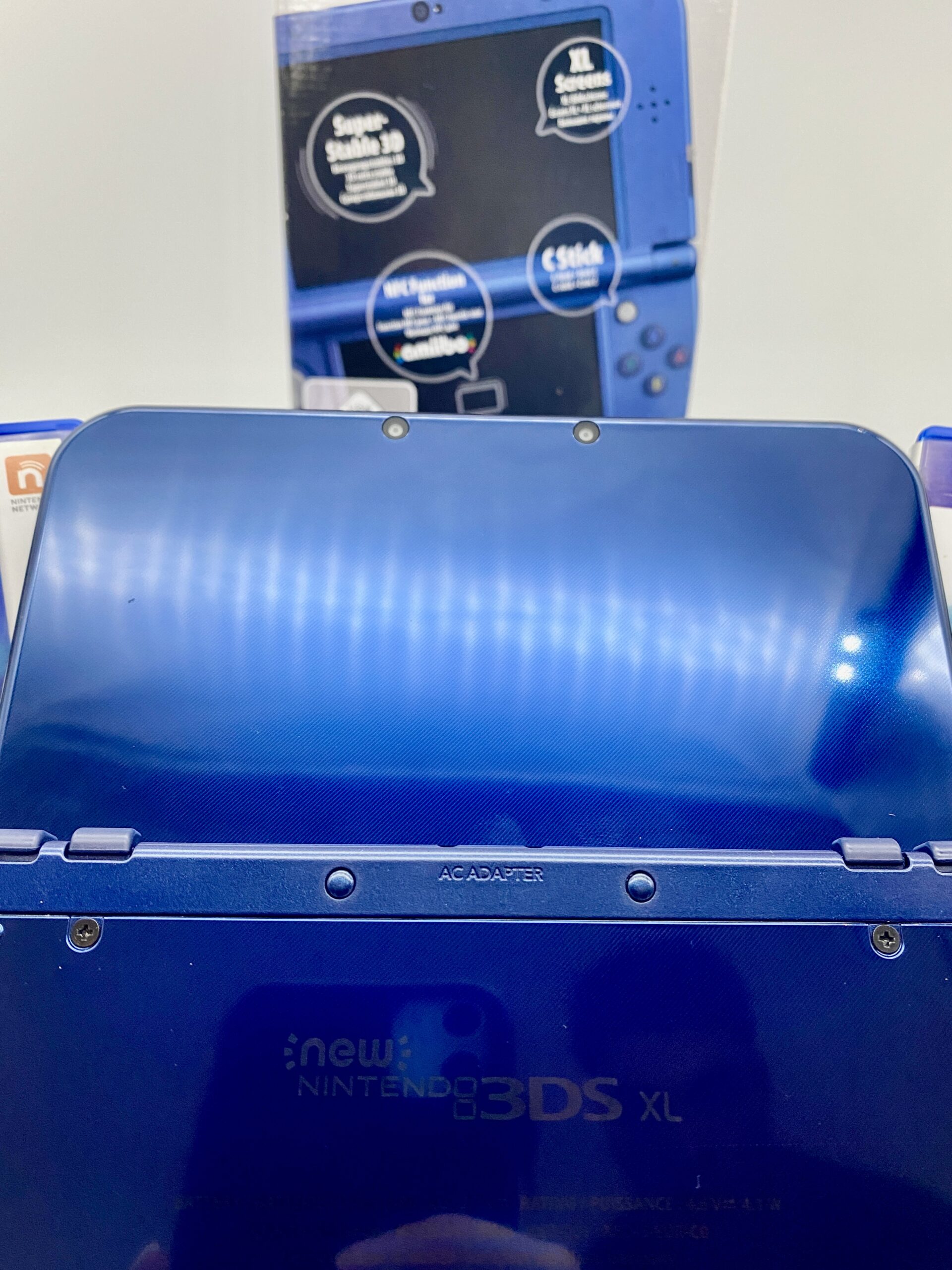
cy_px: 635
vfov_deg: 67.3
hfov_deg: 53.1
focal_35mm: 26
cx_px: 476
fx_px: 953
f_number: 1.8
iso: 160
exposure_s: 1/60
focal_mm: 4.25
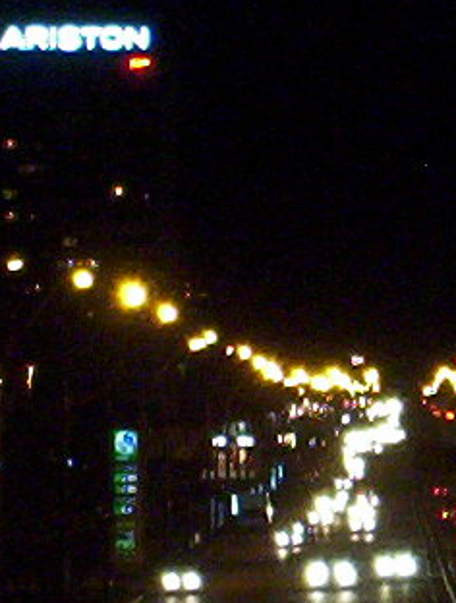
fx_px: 9136
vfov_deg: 3.8
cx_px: 582
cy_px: 607
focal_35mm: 523
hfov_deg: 2.9
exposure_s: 1/8
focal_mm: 13.24
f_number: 4.07
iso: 200
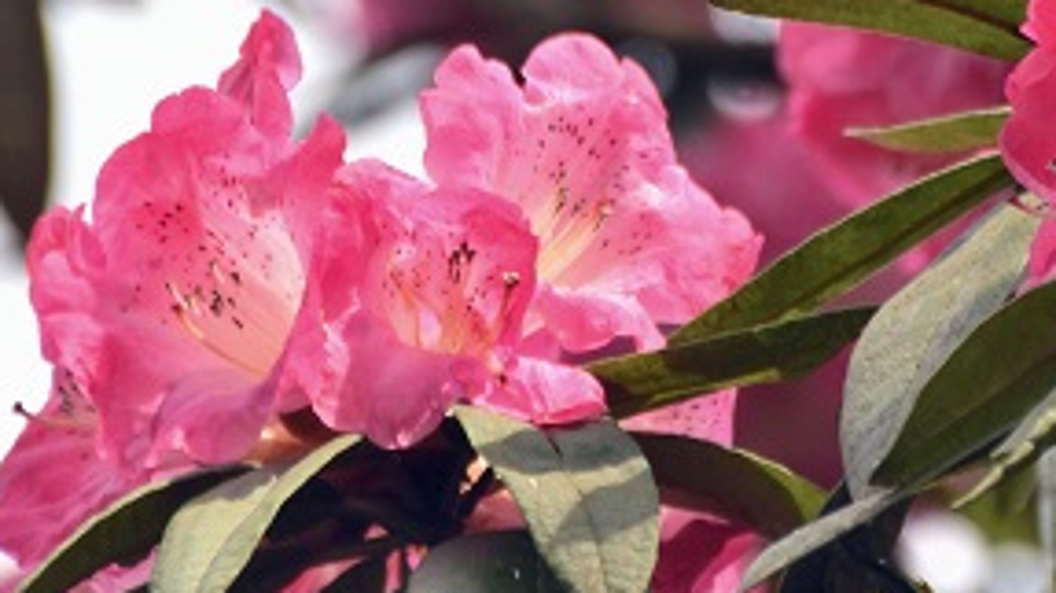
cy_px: -29
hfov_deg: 2.6
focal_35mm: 821
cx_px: 876
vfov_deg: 1.5
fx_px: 22974
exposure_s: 1/500
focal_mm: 200
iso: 200
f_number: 6.3
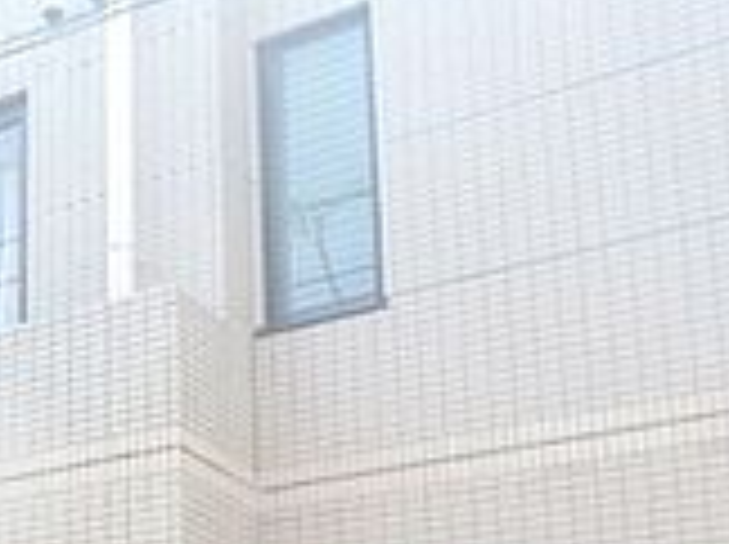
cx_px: -50
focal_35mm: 66
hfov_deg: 27.2
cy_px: 677
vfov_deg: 20.5
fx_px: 1388
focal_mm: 3.7
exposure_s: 1/640
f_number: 3.5
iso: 400
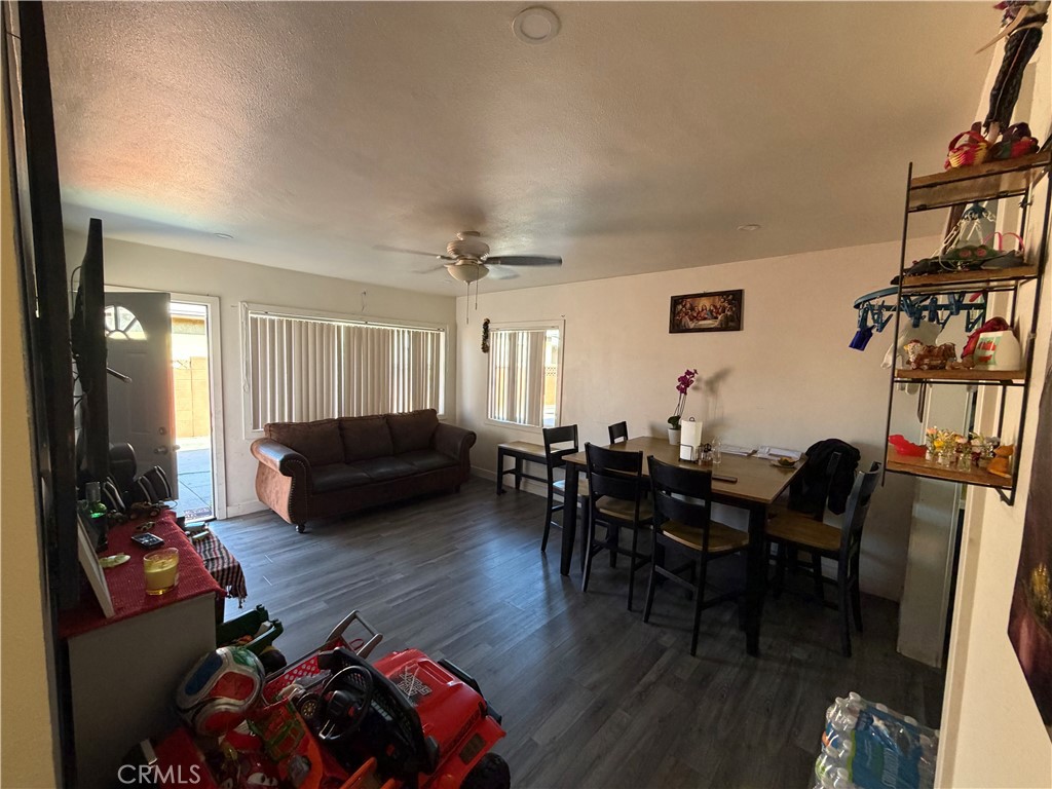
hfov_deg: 102.1
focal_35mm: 14
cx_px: 526
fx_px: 425
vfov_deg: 85.7
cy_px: 394
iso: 250
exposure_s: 1/60
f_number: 2.2
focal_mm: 2.22
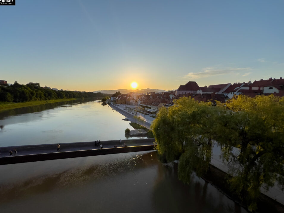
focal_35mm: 14
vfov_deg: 85.6
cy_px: 113
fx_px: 115
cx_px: 133
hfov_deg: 101.9
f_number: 1.8
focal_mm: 1.57
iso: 32
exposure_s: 1/1400
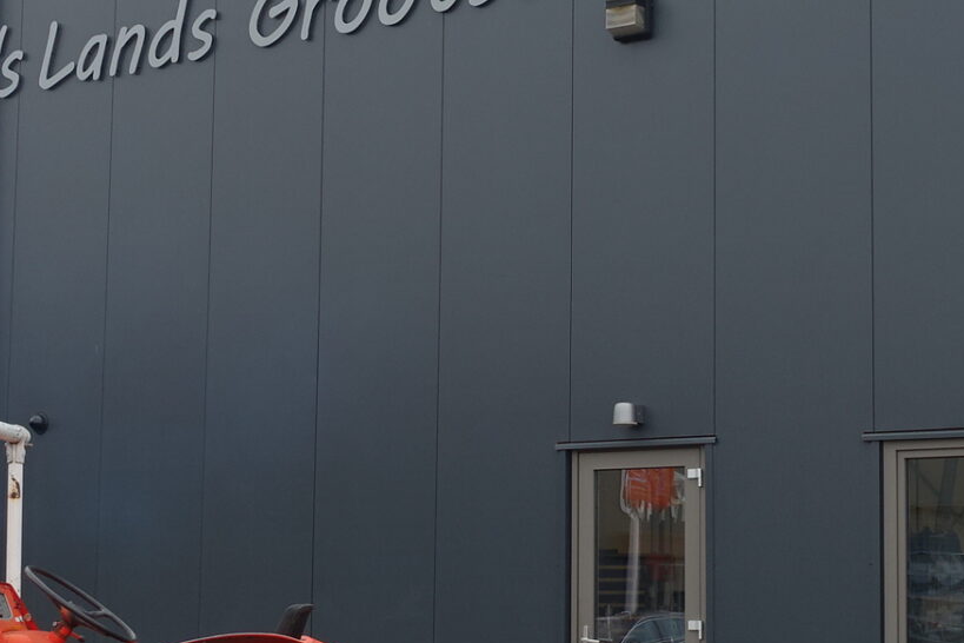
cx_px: 537
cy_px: 393
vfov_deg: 18.2
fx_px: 2008
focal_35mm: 75
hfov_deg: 27.0
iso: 125
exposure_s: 1/160
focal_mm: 8.8
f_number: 4
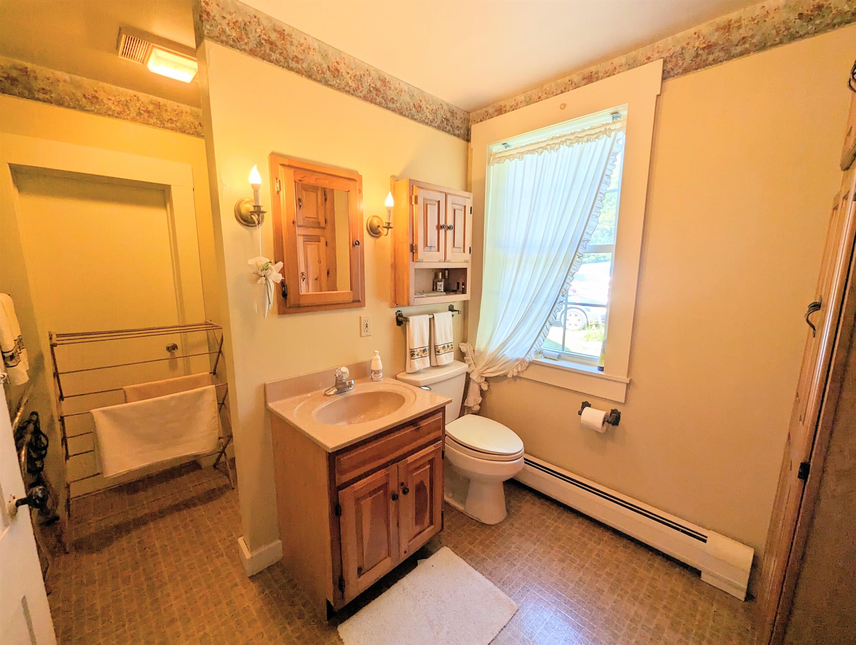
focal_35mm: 13
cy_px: 322
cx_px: 428
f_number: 2.2
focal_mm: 1.95
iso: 61
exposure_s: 1/60
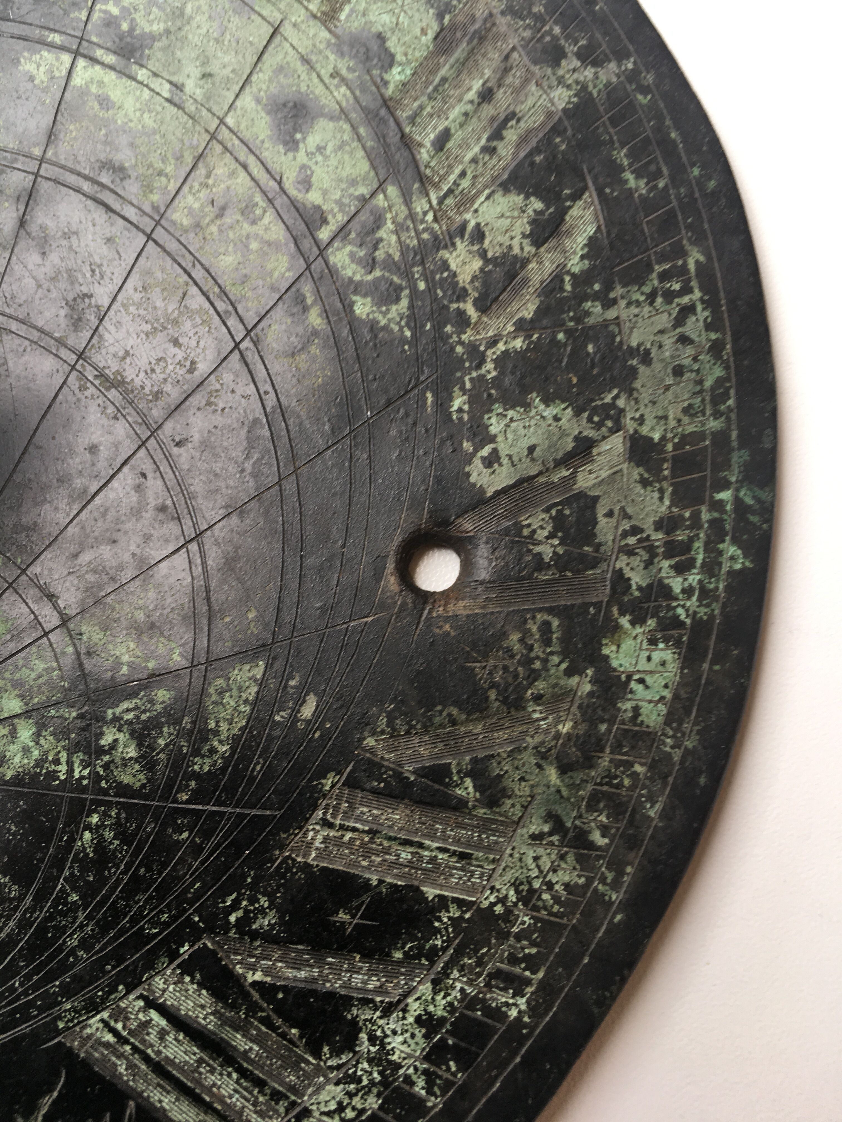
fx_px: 941
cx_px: 421
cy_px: 561
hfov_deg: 48.2
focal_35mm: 29
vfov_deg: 61.7
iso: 32
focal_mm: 4.15
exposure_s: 1/50
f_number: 2.2
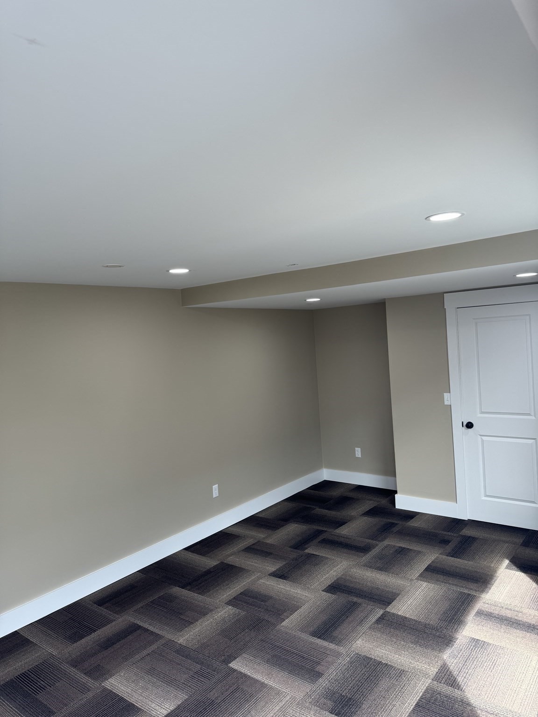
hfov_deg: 56.8
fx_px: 497
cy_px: 358
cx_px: 269
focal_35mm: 24
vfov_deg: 71.6
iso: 80
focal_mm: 6.76
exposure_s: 1/120
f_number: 1.78
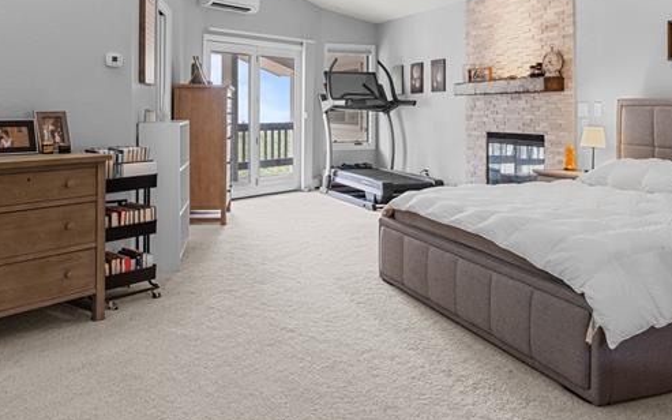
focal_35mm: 36
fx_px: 659
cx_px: 343
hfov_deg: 54.0
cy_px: 95
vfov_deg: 34.4
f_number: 8
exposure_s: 1/1.25
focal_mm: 17
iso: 160
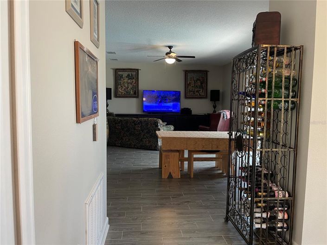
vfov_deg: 54.8
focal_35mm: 25
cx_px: 164
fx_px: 236
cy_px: 122
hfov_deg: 69.4
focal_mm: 5.1
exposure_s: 1/60
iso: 125
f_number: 1.6
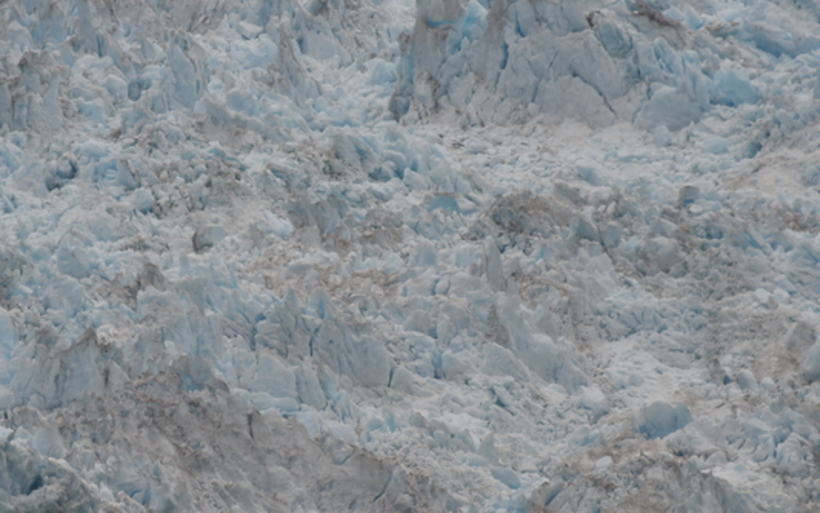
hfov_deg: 4.1
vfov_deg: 2.6
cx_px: 289
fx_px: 11485
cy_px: 342
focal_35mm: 514
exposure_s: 1/500
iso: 560
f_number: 5.6
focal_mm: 210
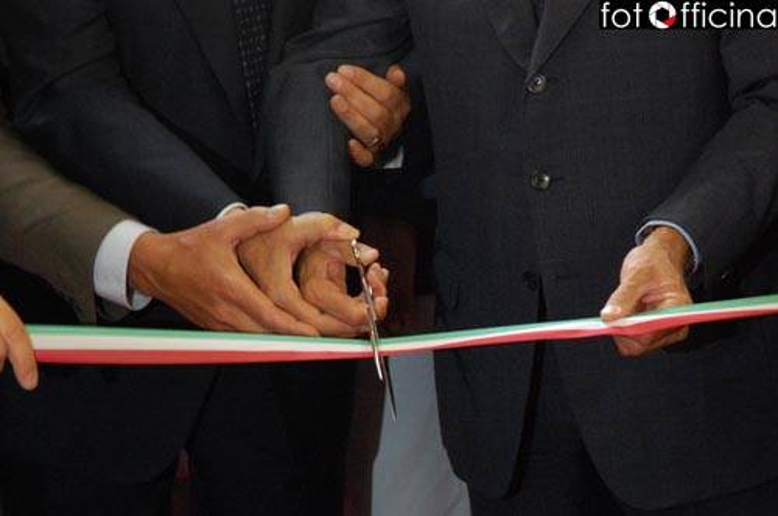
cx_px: 389
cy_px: 258
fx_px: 3237
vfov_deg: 9.1
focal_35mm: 150
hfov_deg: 13.7
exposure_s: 1/15
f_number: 13
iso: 1600
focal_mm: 100
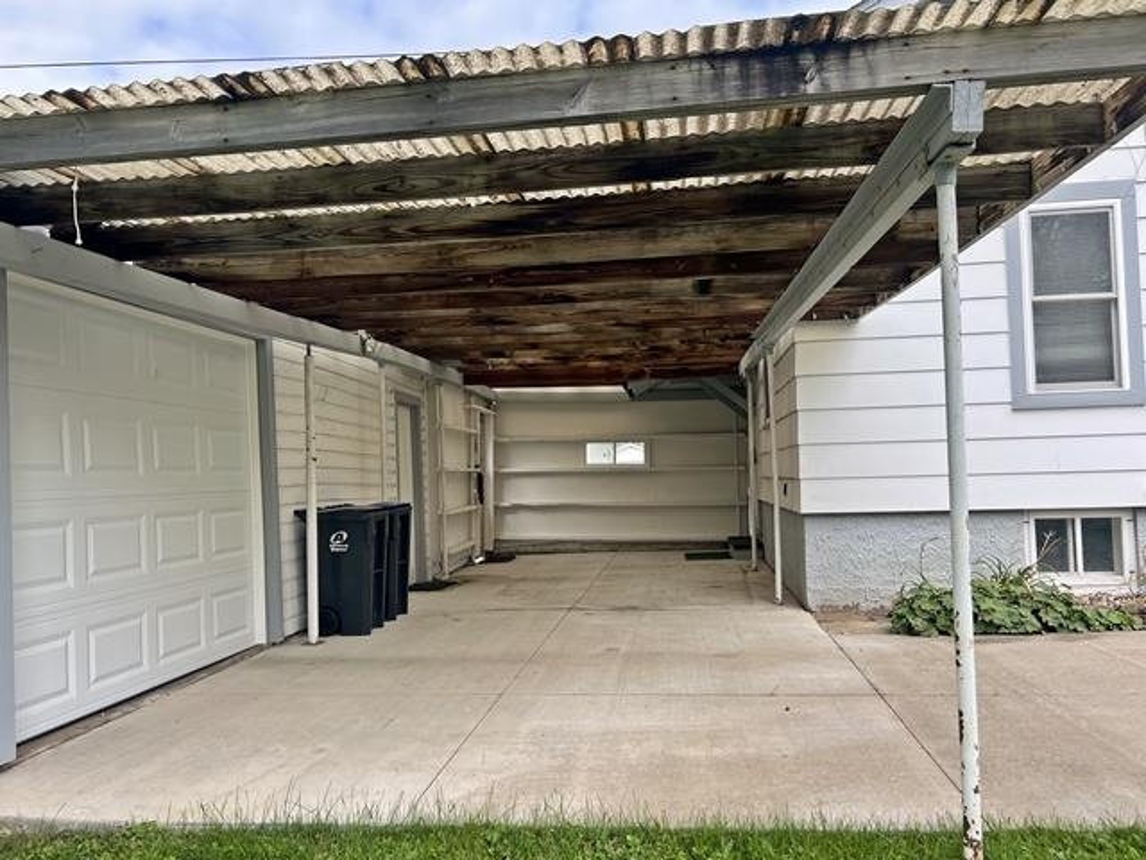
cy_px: 430
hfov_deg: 67.3
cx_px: 573
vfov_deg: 53.1
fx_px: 861
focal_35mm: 26
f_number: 1.5
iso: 50
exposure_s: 1/1344
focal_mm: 5.7
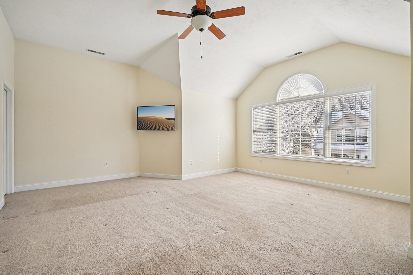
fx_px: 184
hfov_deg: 96.7
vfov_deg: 73.7
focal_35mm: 16
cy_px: 138
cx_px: 206
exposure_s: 1/250
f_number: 8
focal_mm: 16
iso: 400
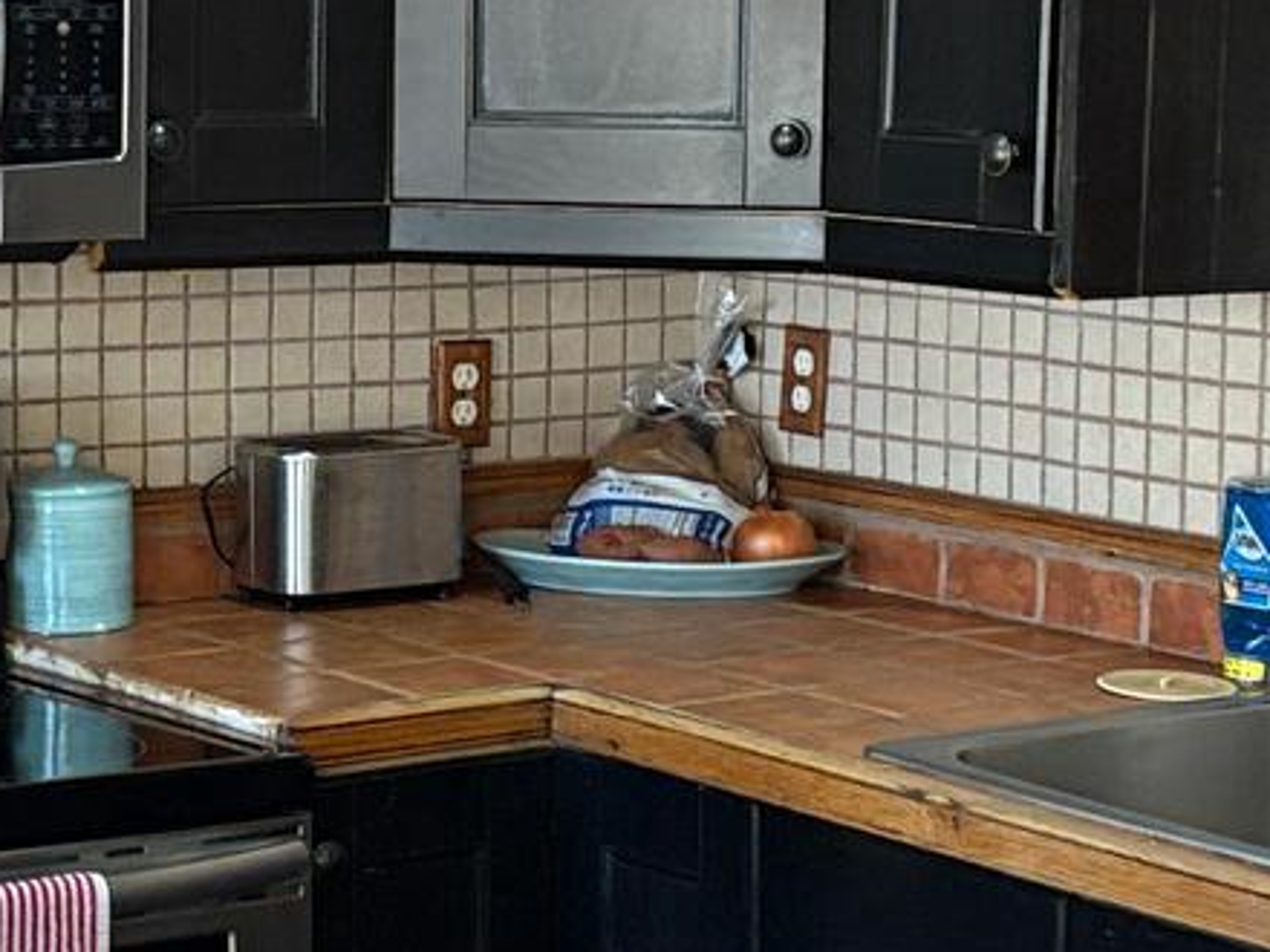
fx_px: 4439
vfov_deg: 12.2
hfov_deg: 16.2
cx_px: 306
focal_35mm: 121
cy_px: 430
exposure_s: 1/60
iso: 400
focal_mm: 5.96
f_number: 1.6
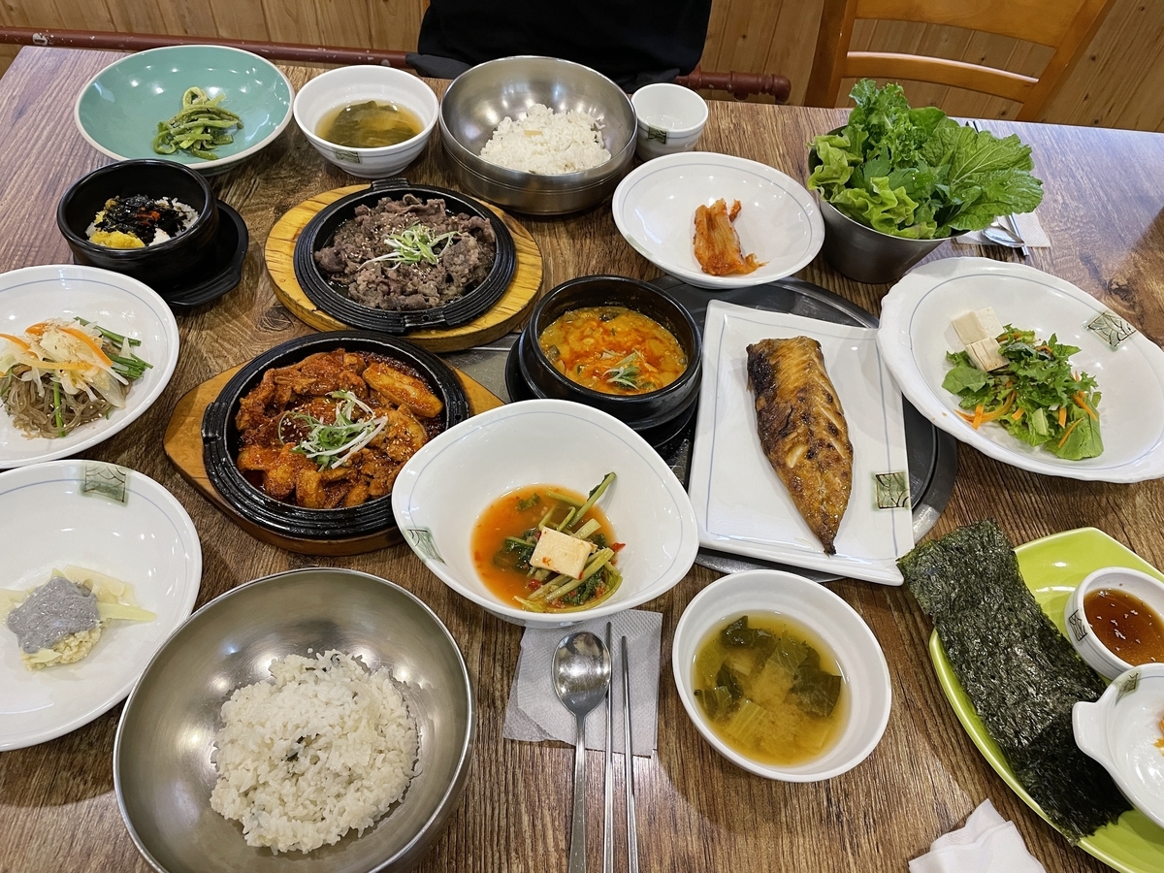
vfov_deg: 53.1
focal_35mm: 26
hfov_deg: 67.3
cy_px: 436
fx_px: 874
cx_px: 582
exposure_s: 1/60
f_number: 1.6
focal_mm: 4.2
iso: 160
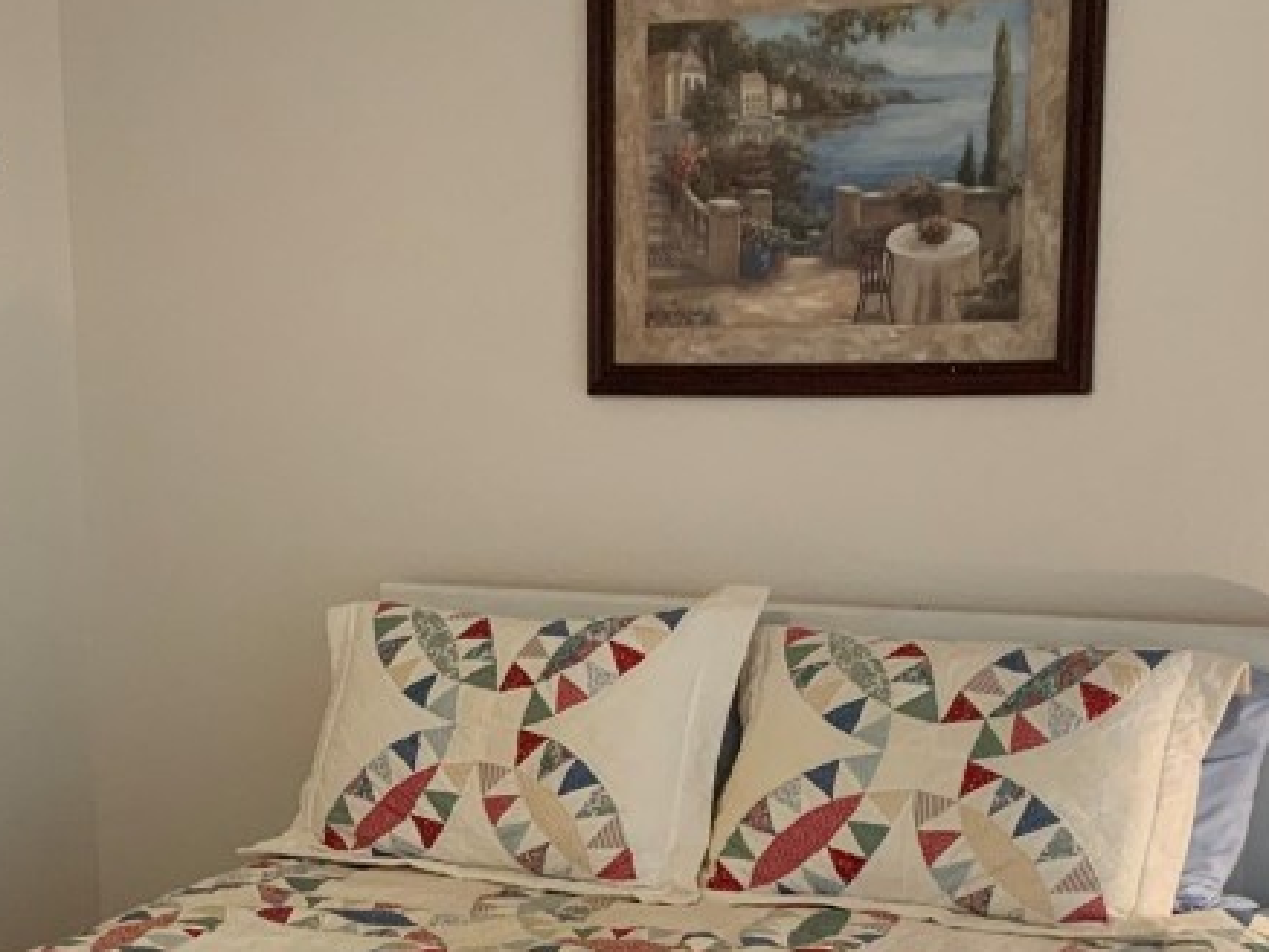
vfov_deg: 21.2
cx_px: 543
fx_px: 2494
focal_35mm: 68
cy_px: 824
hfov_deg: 28.5
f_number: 1.8
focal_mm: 3
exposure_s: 1/60
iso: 100
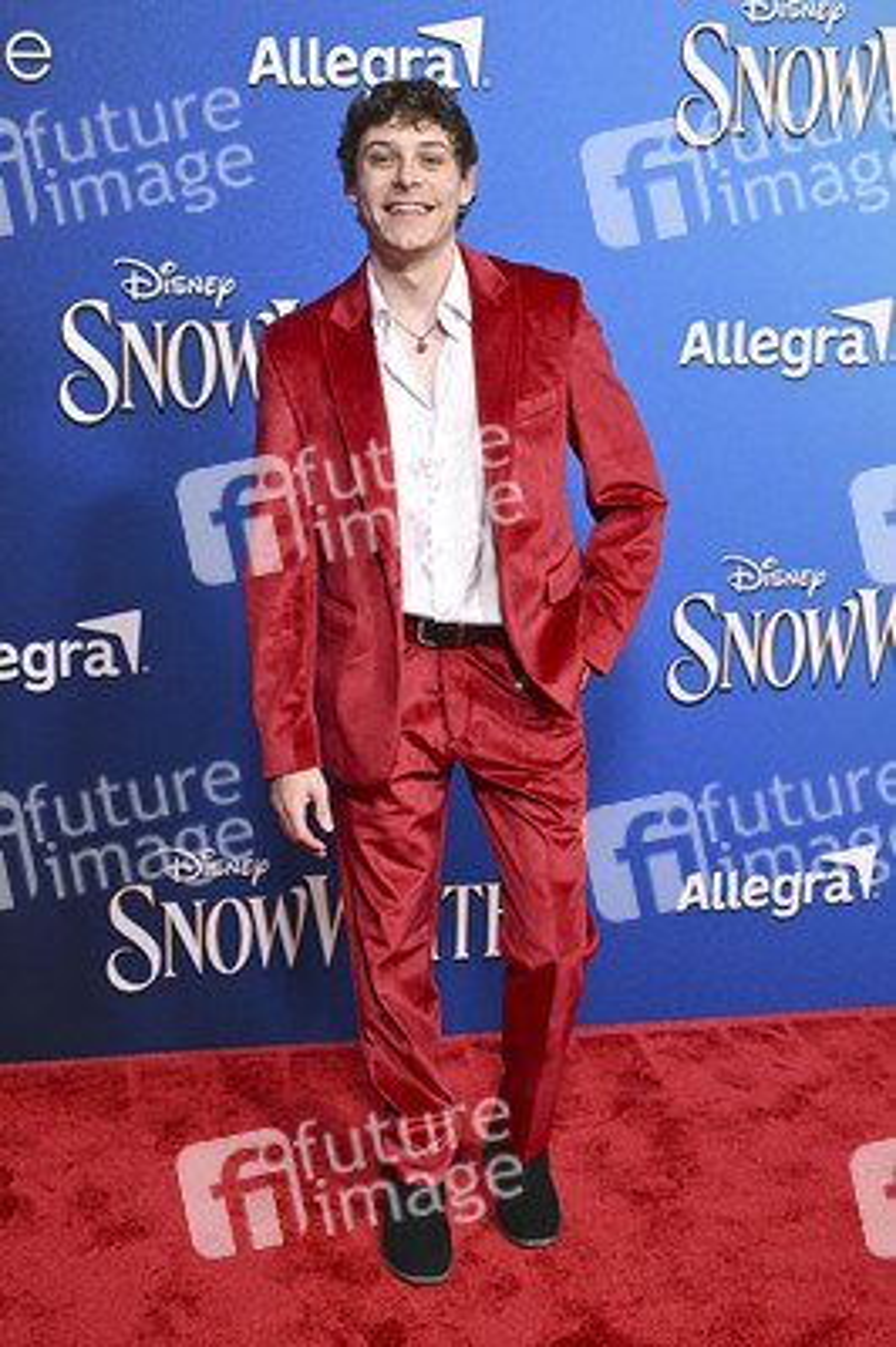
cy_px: 674
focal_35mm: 49
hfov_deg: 27.5
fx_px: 1832
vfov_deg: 40.4
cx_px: 448
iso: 3200
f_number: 4.5
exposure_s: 1/250
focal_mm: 49
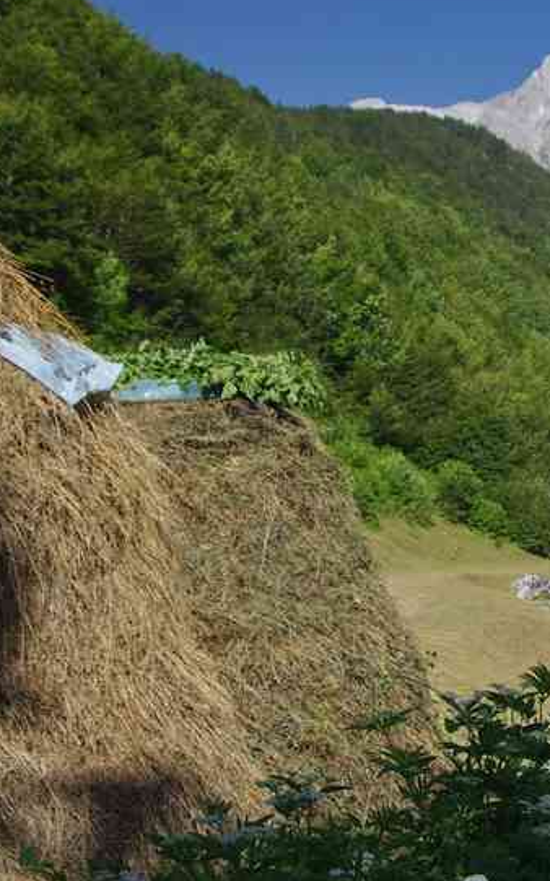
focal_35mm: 65
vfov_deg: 31.4
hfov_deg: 19.3
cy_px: 438
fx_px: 1565
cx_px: 567
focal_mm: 23.1
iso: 200
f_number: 5
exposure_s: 1/250
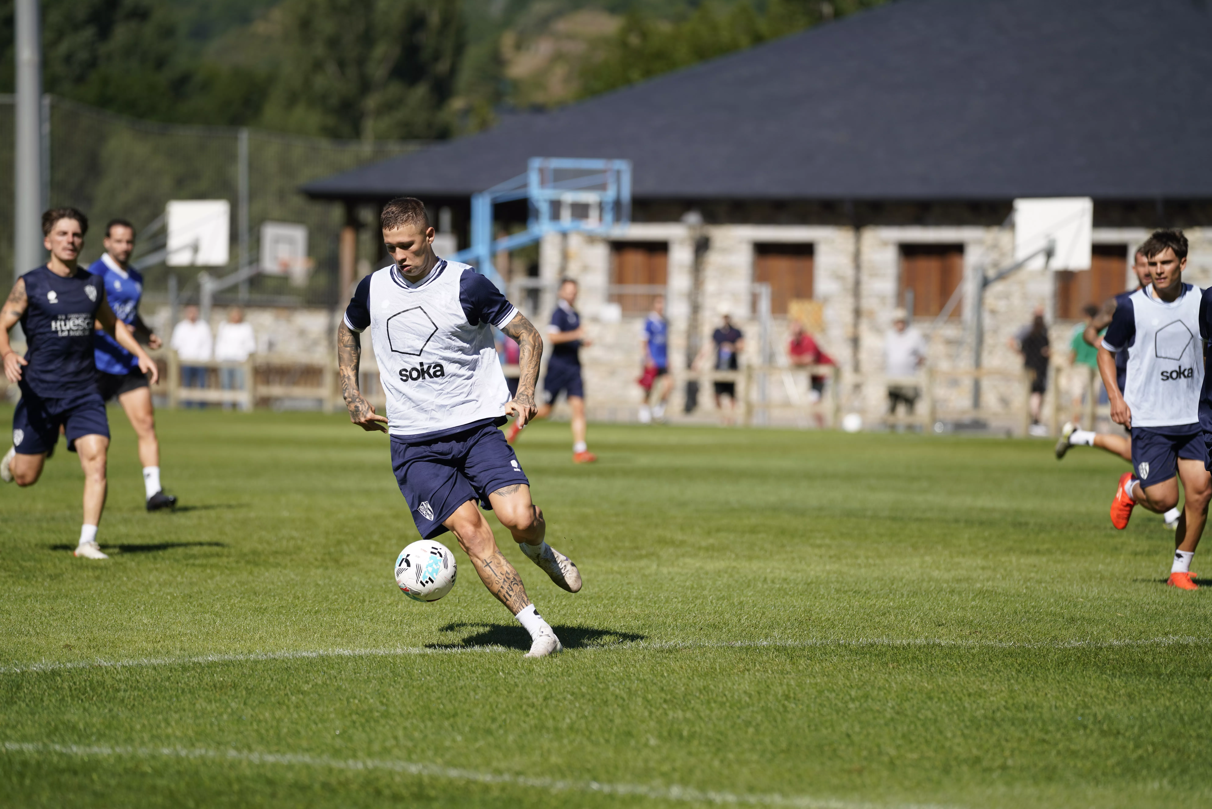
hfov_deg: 10.3
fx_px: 6734
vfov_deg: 6.9
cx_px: 606
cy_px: 404
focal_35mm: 200
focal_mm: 200
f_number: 3.5
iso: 100
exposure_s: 1/1250
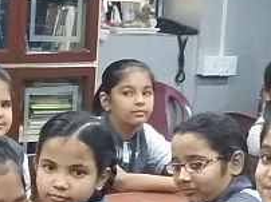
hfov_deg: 9.5
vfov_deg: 7.2
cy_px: 165
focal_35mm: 206
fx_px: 1611
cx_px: 272
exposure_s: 1/25
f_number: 1.7
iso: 200
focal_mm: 3.93
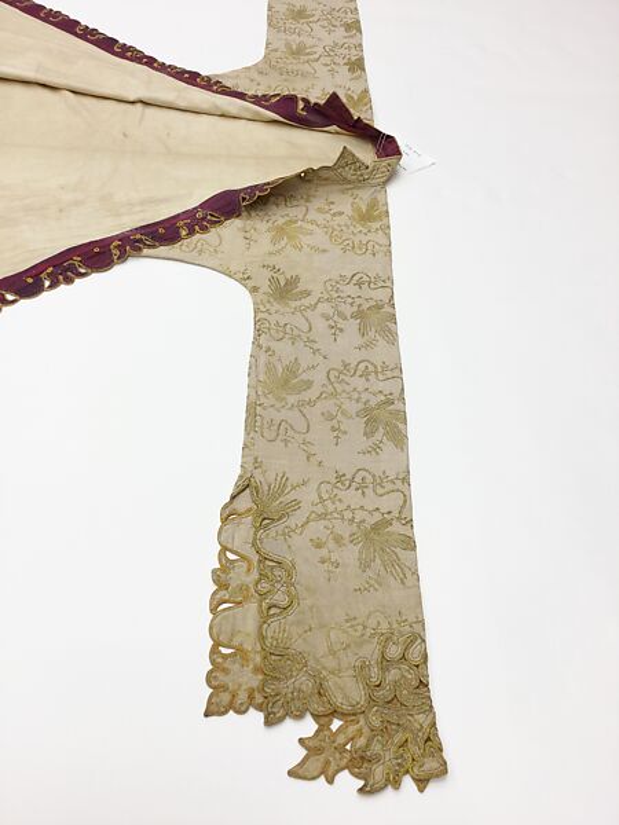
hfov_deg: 45.4
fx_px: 739
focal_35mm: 31
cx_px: 310
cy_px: 412
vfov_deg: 58.4
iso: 25
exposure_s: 1/60
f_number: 2.4
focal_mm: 3.3
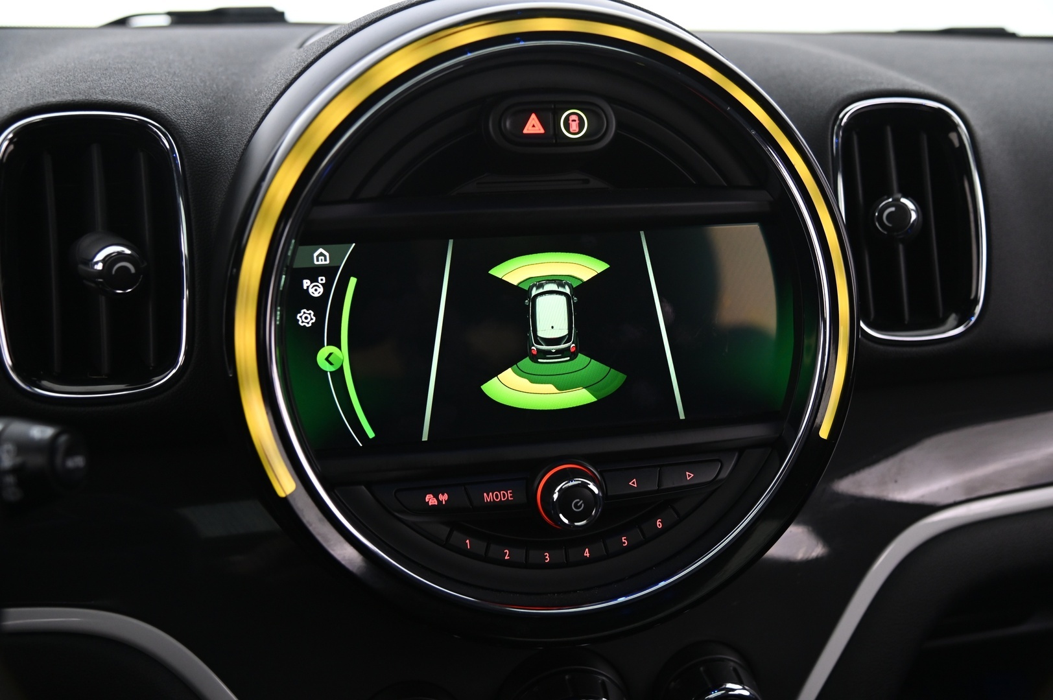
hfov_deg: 54.5
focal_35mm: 35
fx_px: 1023
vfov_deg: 37.8
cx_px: 526
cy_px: 350
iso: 2000
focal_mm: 35
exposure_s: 1/25
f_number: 4
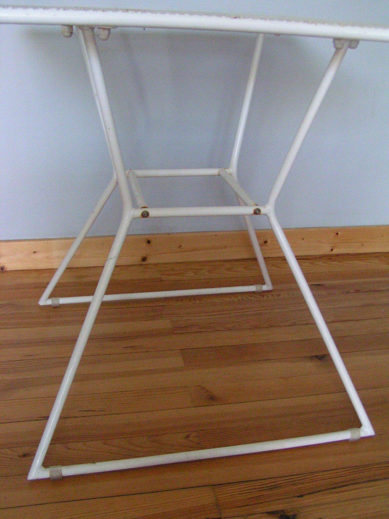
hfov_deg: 37.7
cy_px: 260
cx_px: 194
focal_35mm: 38
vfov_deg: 49.0
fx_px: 569
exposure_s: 1/60
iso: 400
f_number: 4
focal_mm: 5.8
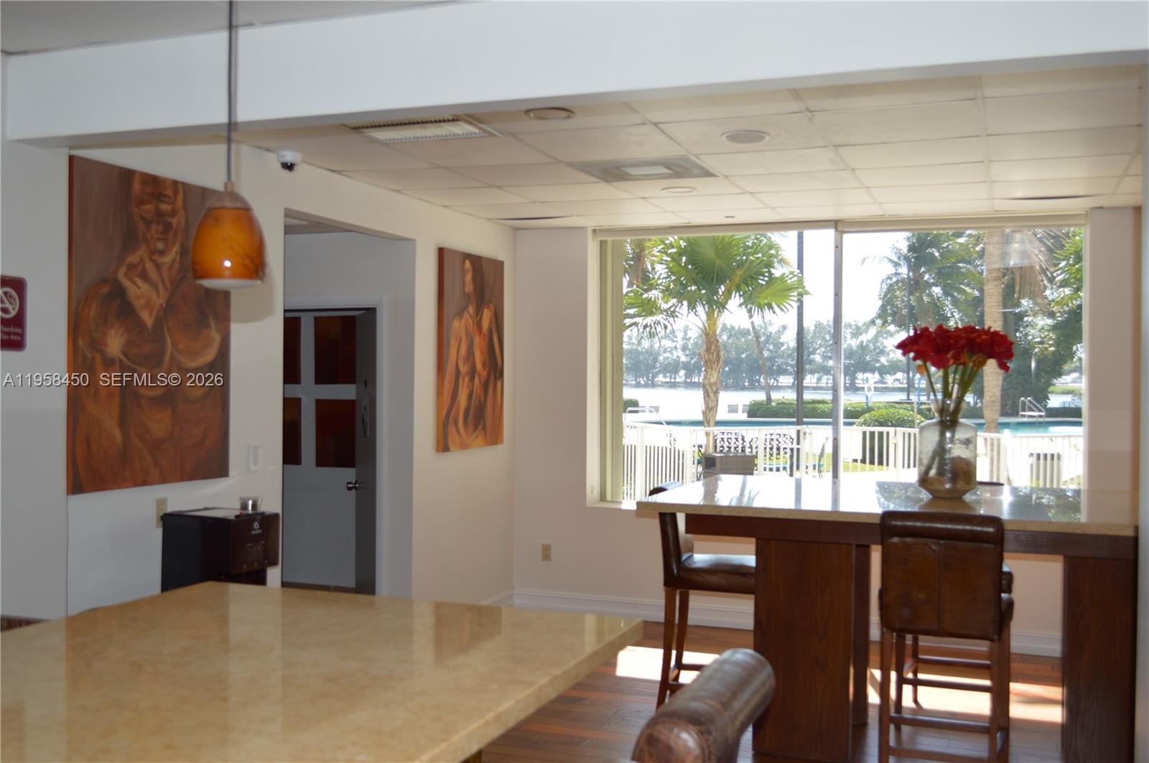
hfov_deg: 53.2
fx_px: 1148
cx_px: 574
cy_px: 382
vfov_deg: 36.8
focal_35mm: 36
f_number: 4.2
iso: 100
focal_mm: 24
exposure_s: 1/200
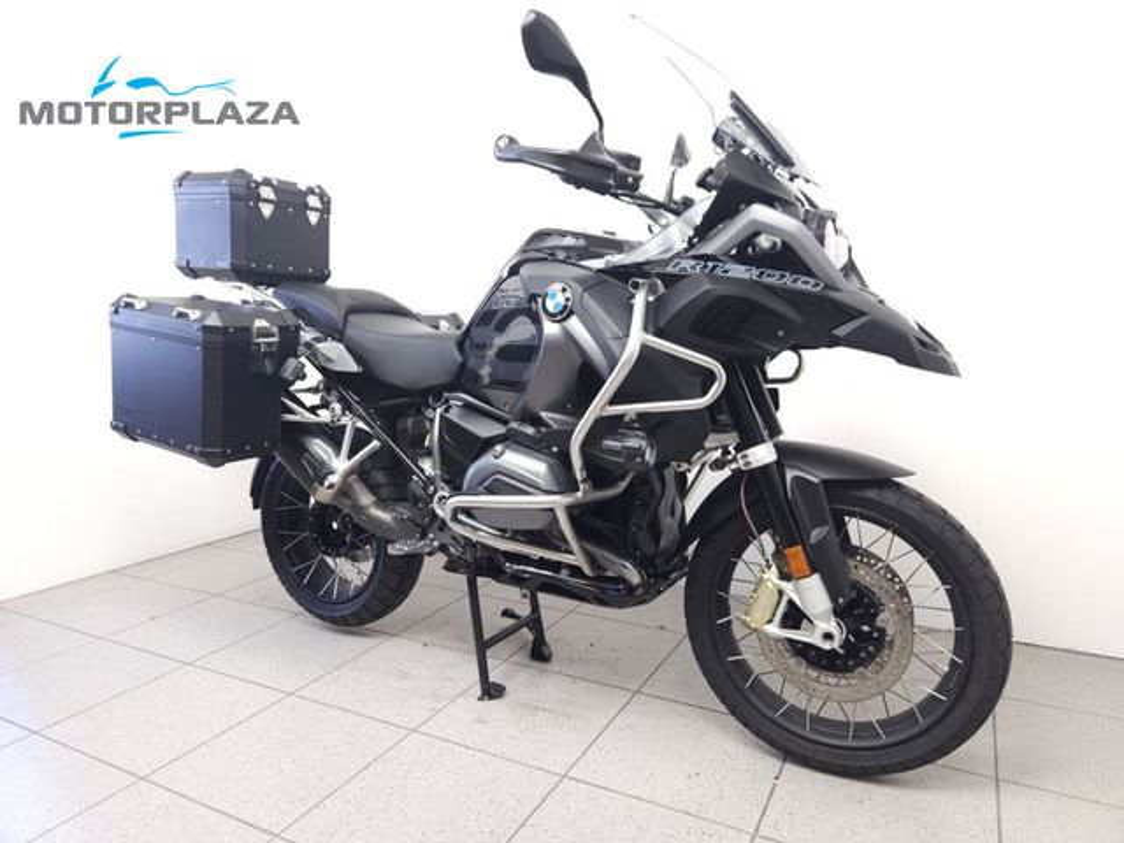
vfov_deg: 58.9
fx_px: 747
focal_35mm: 23
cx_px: 562
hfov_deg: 73.9
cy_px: 422
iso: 125
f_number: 1.8
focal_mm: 5.4
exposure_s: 1/33
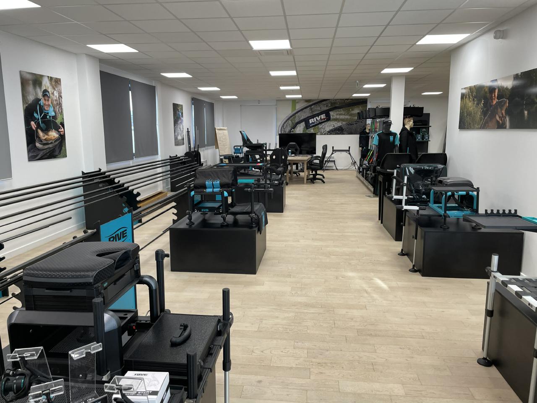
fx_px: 403
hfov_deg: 67.3
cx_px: 268
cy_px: 202
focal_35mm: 26
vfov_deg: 53.1
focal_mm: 4.2
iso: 100
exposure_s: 1/100
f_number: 1.6
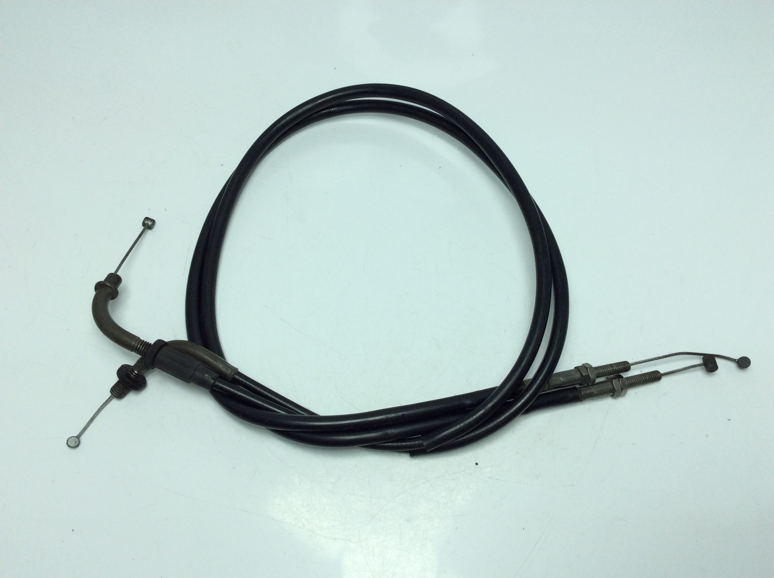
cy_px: 289
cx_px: 387
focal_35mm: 32
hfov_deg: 56.9
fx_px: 714
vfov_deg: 44.1
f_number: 2.4
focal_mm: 3.3
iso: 32
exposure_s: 1/561
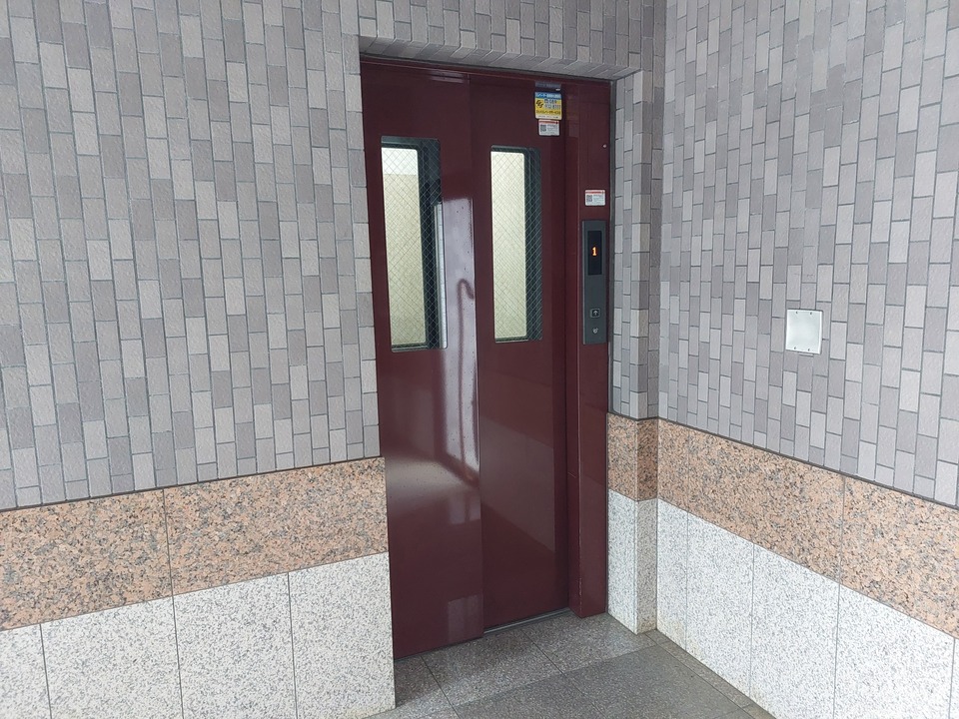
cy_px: 360
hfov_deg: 71.6
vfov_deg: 56.8
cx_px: 480
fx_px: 665
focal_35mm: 24
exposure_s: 1/24
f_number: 1.8
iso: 800
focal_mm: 5.23
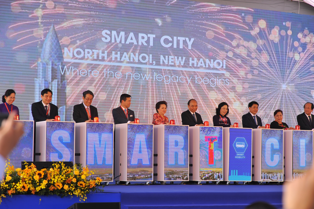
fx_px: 741
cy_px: 104
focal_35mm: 85
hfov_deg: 23.9
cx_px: 157
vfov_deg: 16.1
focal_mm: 85
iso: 200
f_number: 4
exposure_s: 1/320
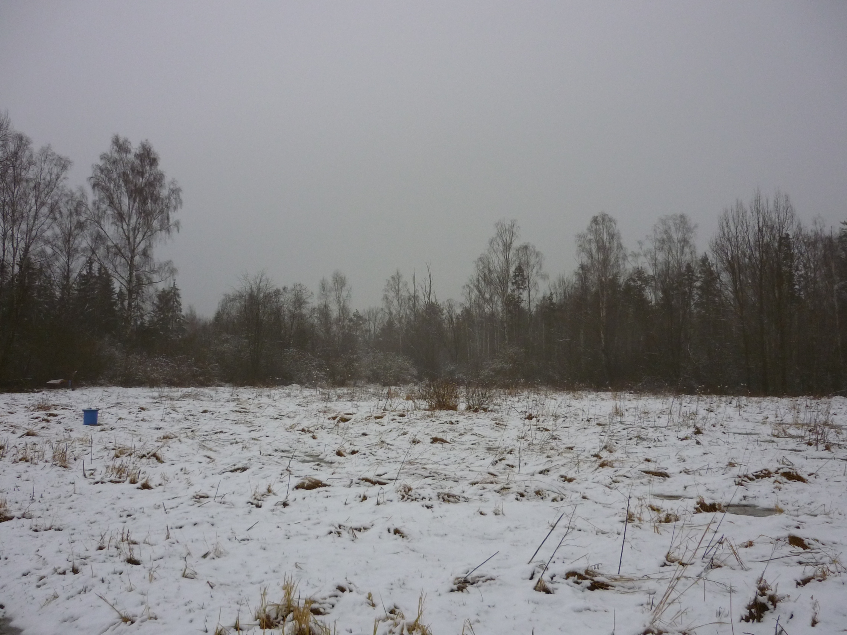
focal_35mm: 33
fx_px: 807
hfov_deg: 55.4
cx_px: 424
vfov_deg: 42.9
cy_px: 318
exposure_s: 1/400
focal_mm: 5.5
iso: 200
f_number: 2.8
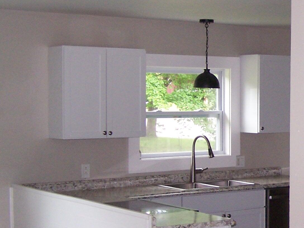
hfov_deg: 20.6
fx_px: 790
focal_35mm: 90
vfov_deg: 16.4
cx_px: 346
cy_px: 137
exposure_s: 1/60
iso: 140
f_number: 2.8
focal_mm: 6.3
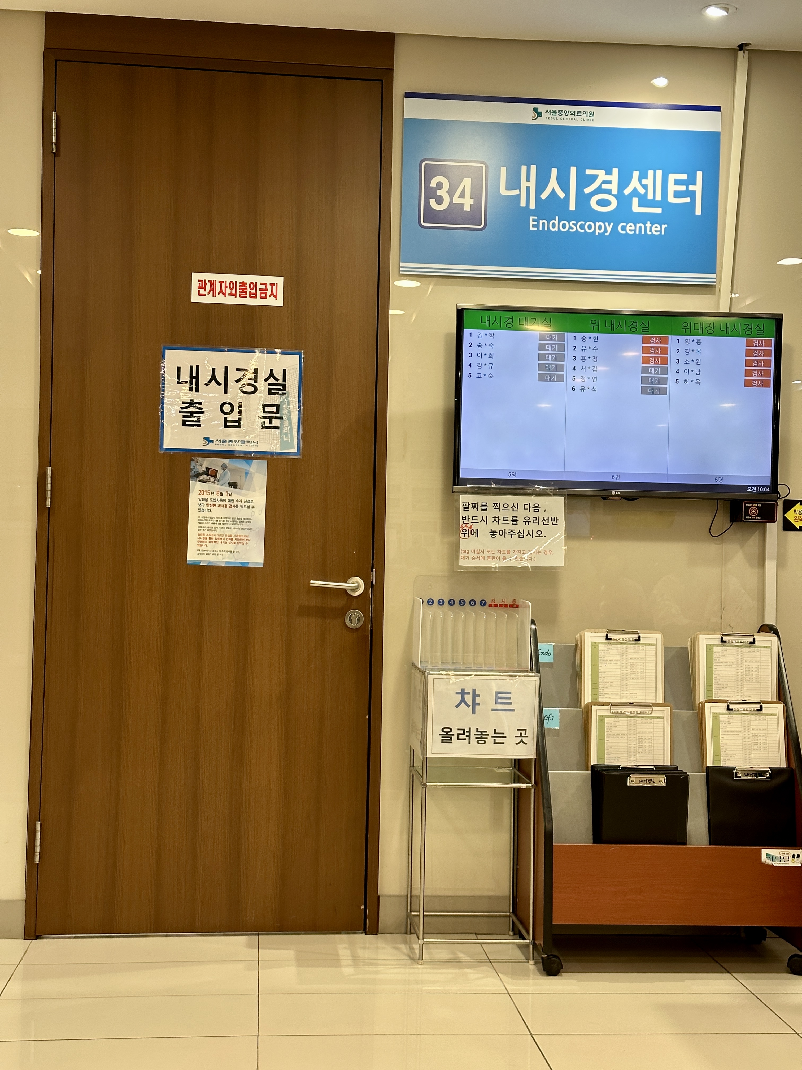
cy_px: 535
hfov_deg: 30.3
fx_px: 1483
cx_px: 401
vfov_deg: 39.7
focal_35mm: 48
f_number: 1.78
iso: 125
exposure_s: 1/60
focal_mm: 6.86
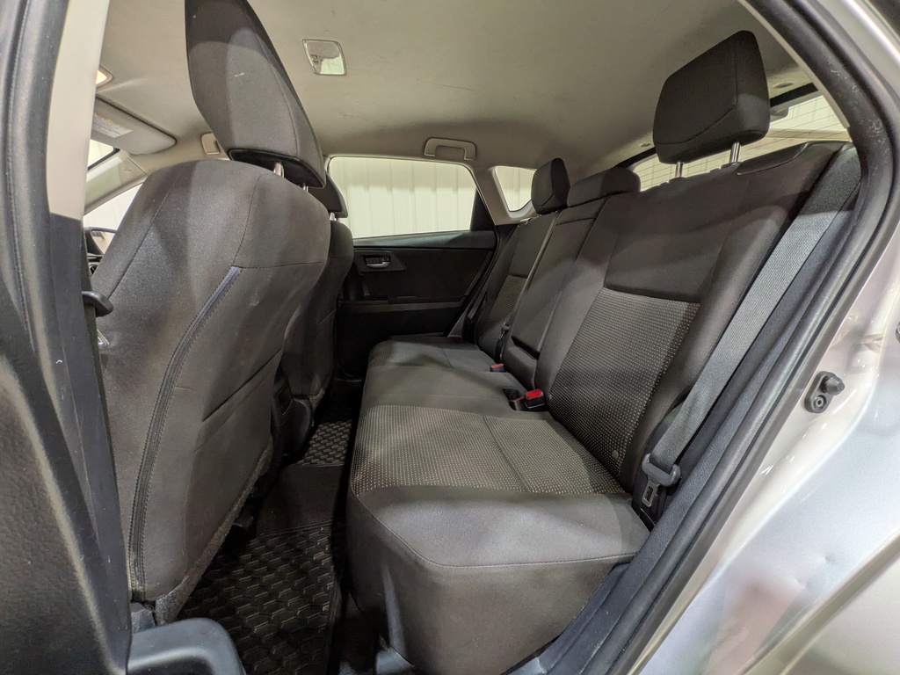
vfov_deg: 85.7
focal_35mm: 14
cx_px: 450
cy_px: 338
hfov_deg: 102.1
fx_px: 364
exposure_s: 1/33.3
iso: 73
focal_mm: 1.83
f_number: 2.2
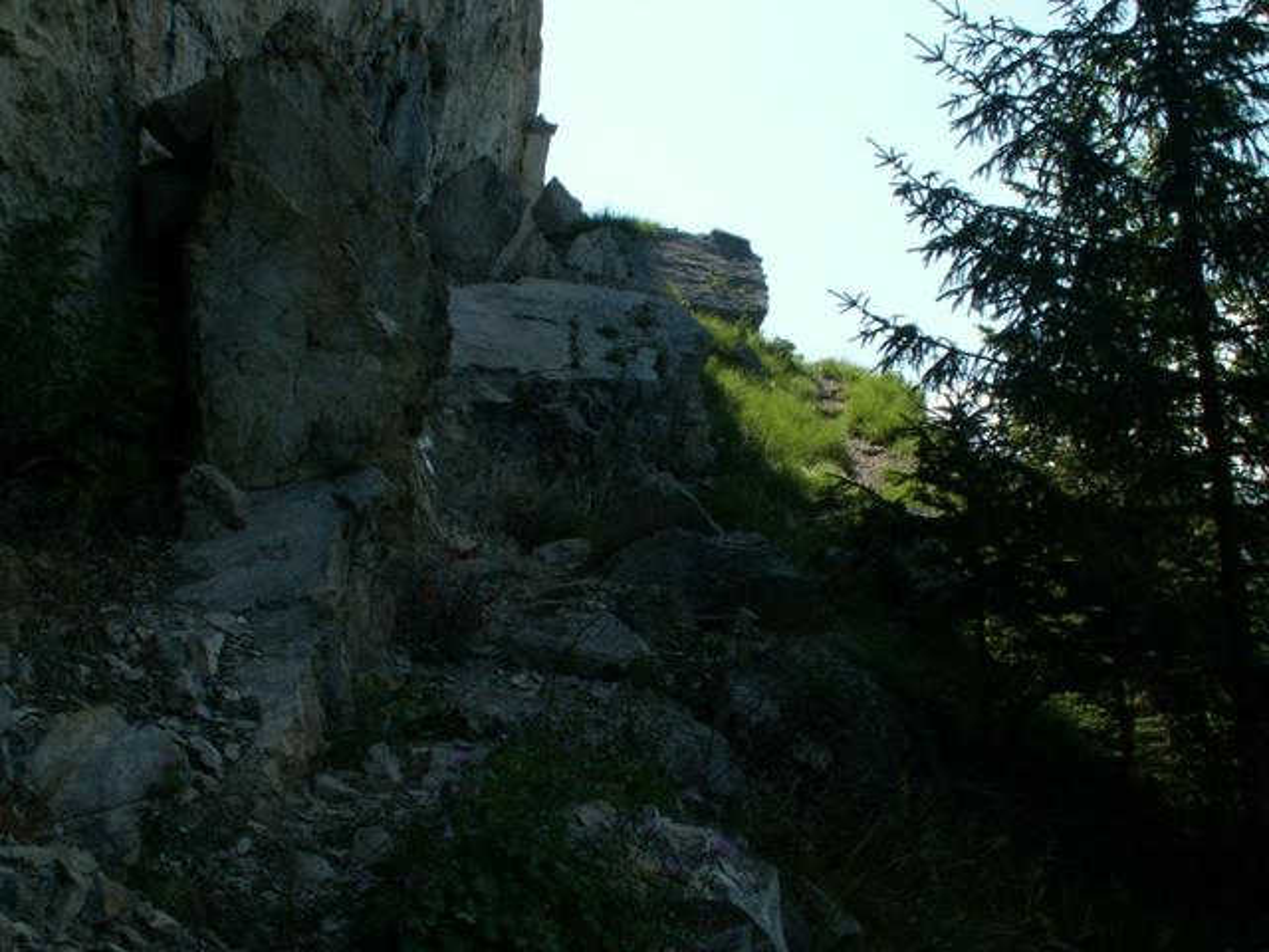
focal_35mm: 35
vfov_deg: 40.7
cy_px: 476
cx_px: 634
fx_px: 1283
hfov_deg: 52.6
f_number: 8
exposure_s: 1/100
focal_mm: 5.86
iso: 50
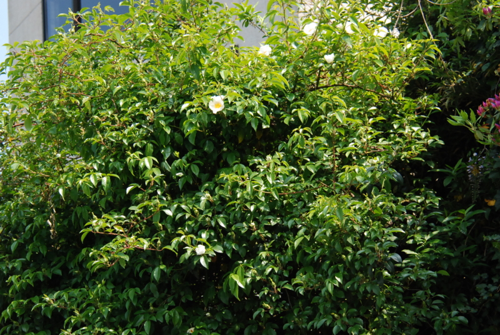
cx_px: 250
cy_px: 168
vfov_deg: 11.8
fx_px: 1627
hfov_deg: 17.5
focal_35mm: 117
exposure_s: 1/800
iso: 800
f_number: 7.1
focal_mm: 78
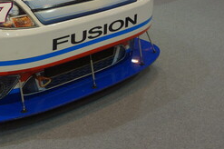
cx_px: -16
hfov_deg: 25.9
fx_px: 454
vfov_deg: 18.3
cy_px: 9
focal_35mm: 73
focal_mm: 11.04
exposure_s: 1/100
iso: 125
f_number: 2.2
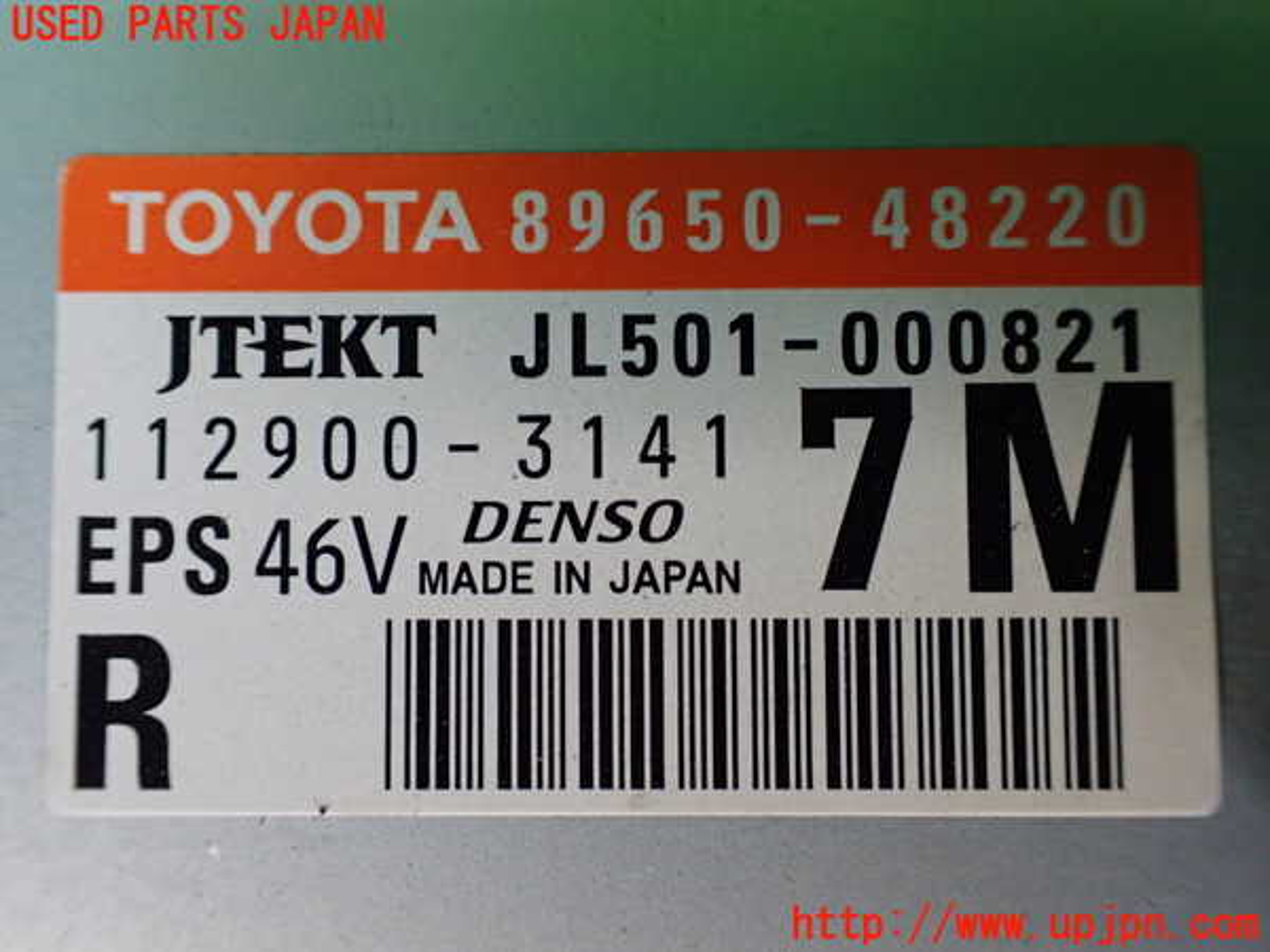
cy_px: 476
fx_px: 1101
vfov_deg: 46.8
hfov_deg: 60.0
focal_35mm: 30
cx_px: 635
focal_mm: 5.4
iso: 800
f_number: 2.3
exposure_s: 1/125
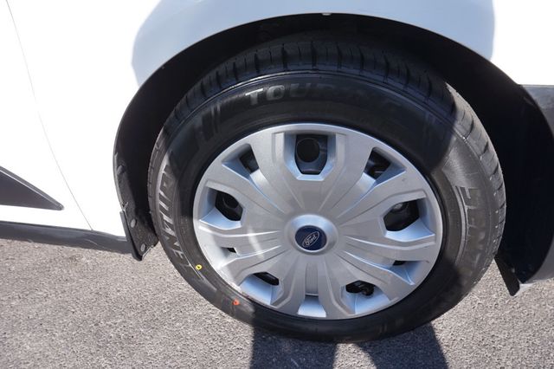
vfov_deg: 53.1
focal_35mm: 24
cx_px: 277
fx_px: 369
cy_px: 184
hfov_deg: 73.8
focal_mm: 16
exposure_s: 1/100
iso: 100
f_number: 8
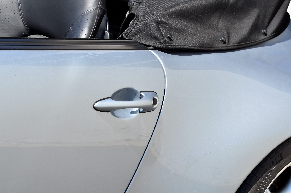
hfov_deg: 23.4
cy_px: 96
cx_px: 146
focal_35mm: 87
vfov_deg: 15.6
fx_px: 702
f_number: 11
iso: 200
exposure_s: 1/200
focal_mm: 58
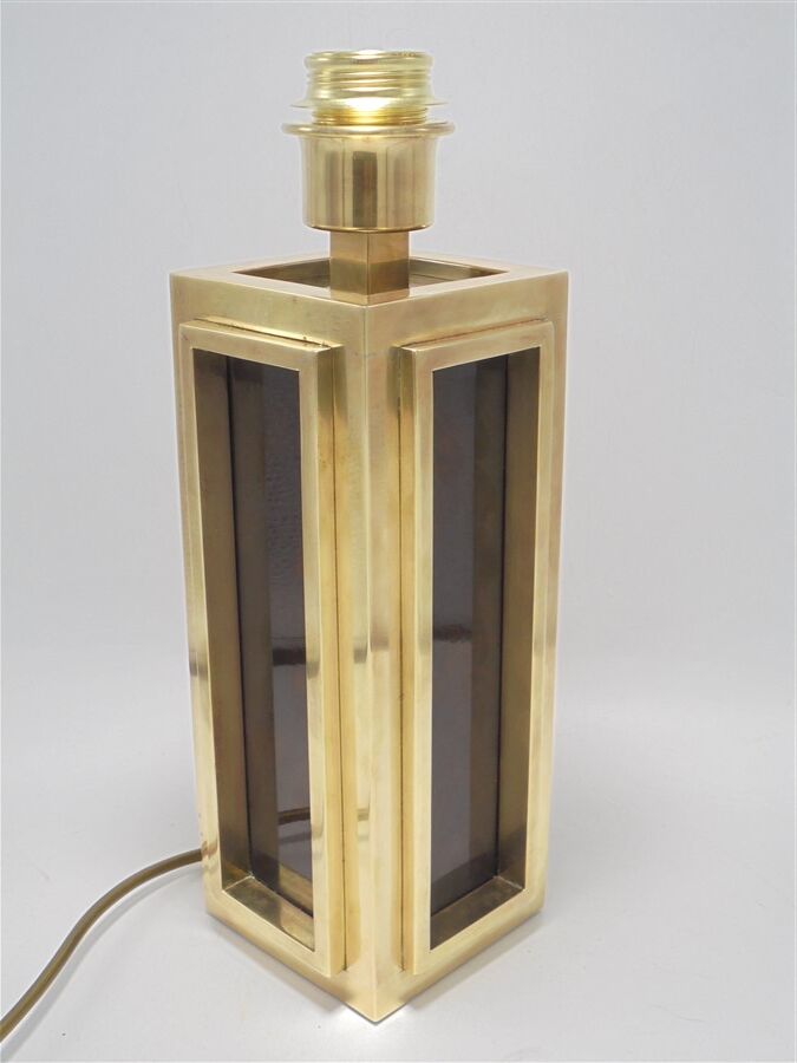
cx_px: 398
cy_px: 532
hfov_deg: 33.6
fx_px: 1320
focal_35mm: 43
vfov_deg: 43.9
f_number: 4.5
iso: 100
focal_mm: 7.8
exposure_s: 1/40
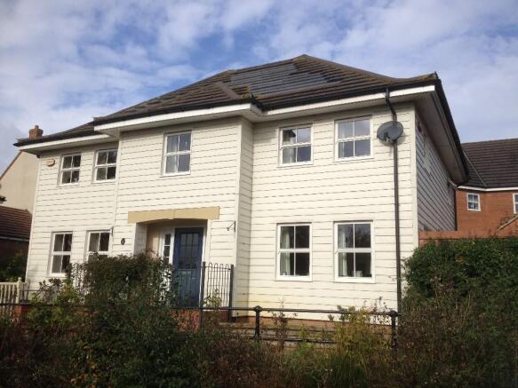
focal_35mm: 35
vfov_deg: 40.7
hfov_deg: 52.6
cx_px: 259
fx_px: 524
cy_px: 194
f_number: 2.4
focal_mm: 4.28
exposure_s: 1/1905
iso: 50
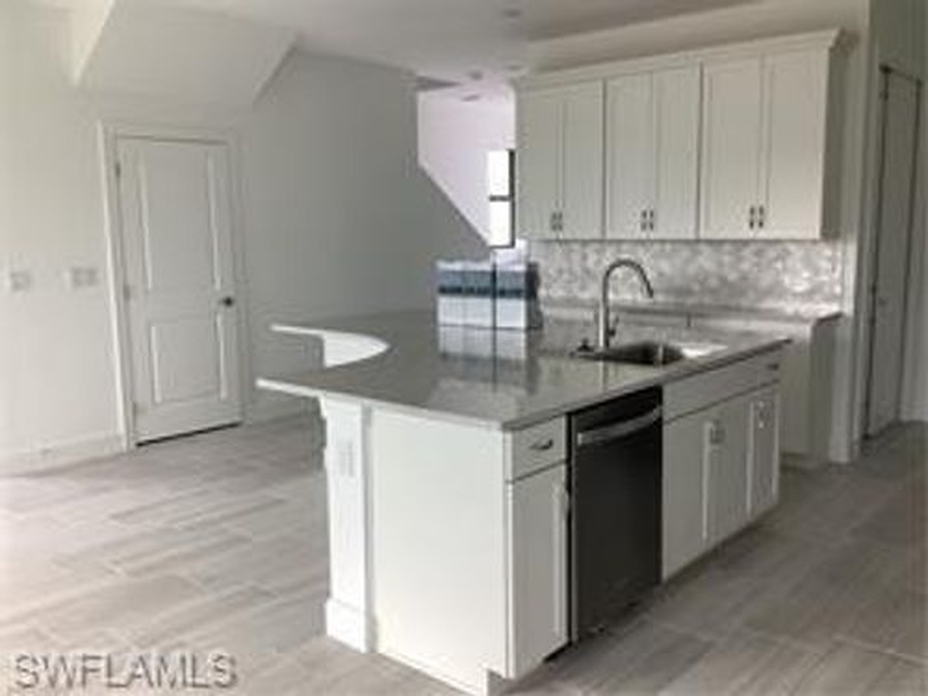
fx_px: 831
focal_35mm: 31
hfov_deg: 58.4
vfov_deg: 45.4
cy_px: 348
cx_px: 464
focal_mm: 3.3
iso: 64
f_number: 2.4
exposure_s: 1/60
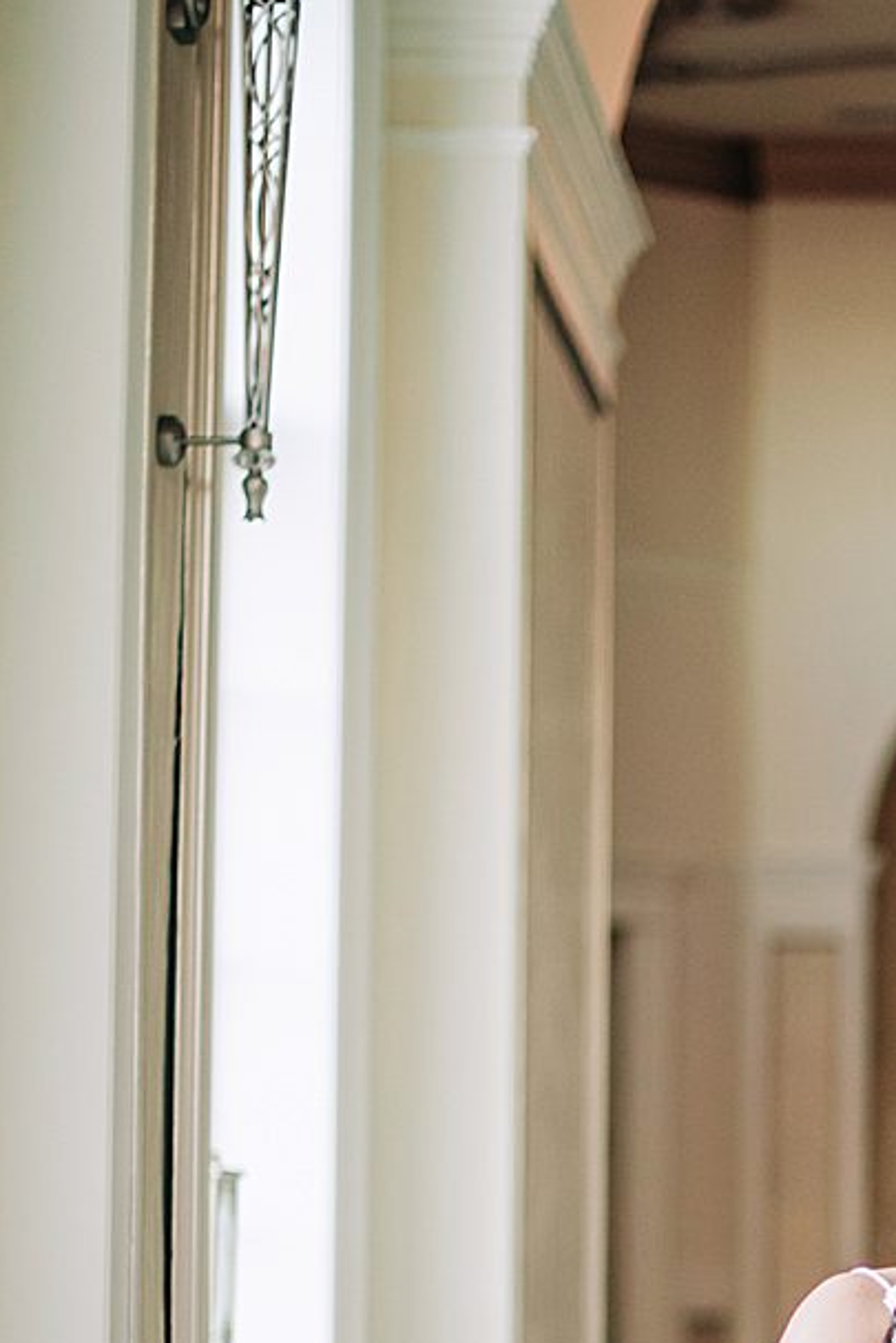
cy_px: 1197
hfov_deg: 11.6
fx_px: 4328
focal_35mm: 116
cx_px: 1035
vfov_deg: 17.4
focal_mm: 50
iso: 800
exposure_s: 1/400
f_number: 1.4
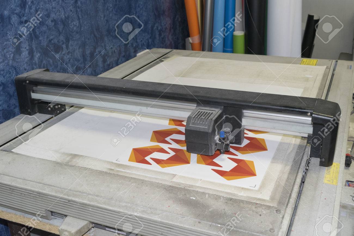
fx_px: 413
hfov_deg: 46.4
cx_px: 177
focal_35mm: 42
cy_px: 118
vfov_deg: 31.9
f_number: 9
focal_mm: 28
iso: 800
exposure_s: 1/30
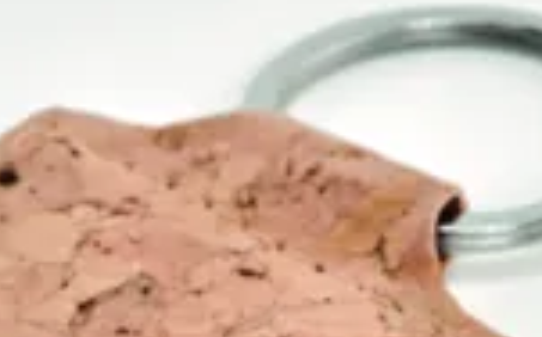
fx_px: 5223
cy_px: 414
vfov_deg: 3.7
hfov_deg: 5.9
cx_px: 36
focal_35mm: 354
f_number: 29
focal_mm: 105
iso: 125
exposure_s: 1/200
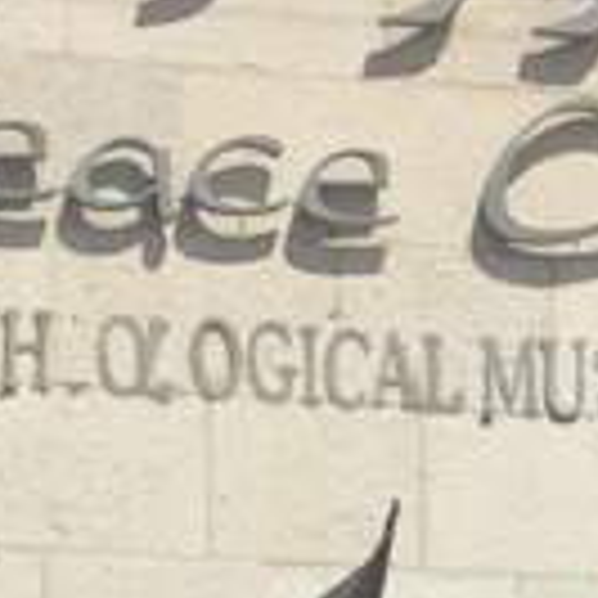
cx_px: 184
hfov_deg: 8.8
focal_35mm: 198
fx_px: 3870
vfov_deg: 8.1
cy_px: 1430
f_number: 2.2
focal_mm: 4.15
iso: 32
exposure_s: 1/3300
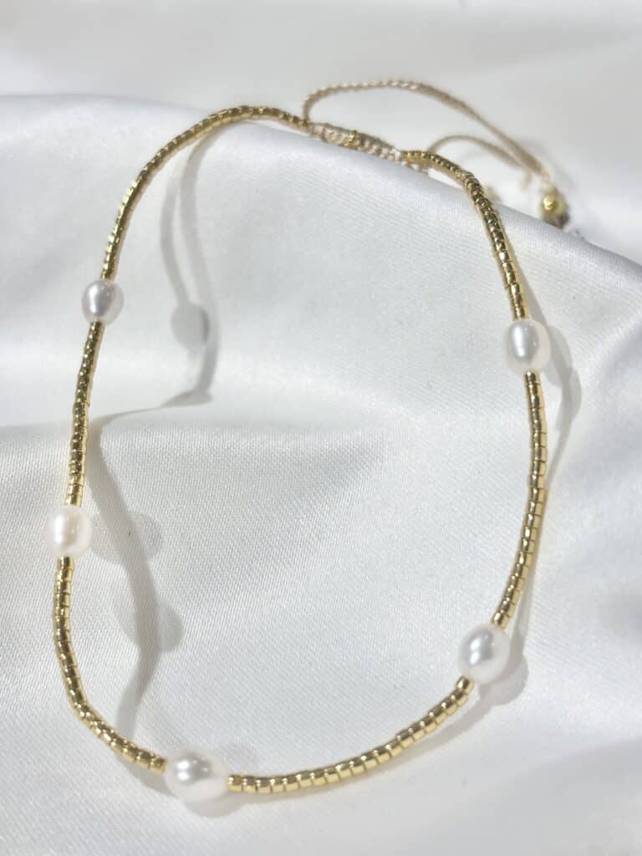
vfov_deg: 36.8
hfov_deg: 28.0
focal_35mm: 52
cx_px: 321
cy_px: 428
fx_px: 1286
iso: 32
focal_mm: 5.96
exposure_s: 1/329
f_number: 1.6
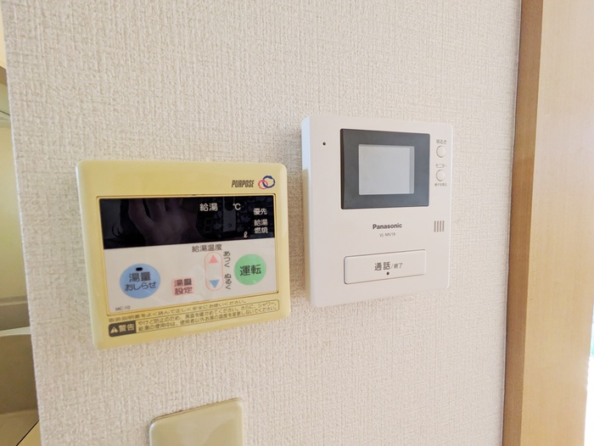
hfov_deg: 102.0
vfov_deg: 85.7
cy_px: 223
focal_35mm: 14
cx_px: 297
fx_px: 240
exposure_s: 1/60
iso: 176
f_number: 2.2
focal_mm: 1.83
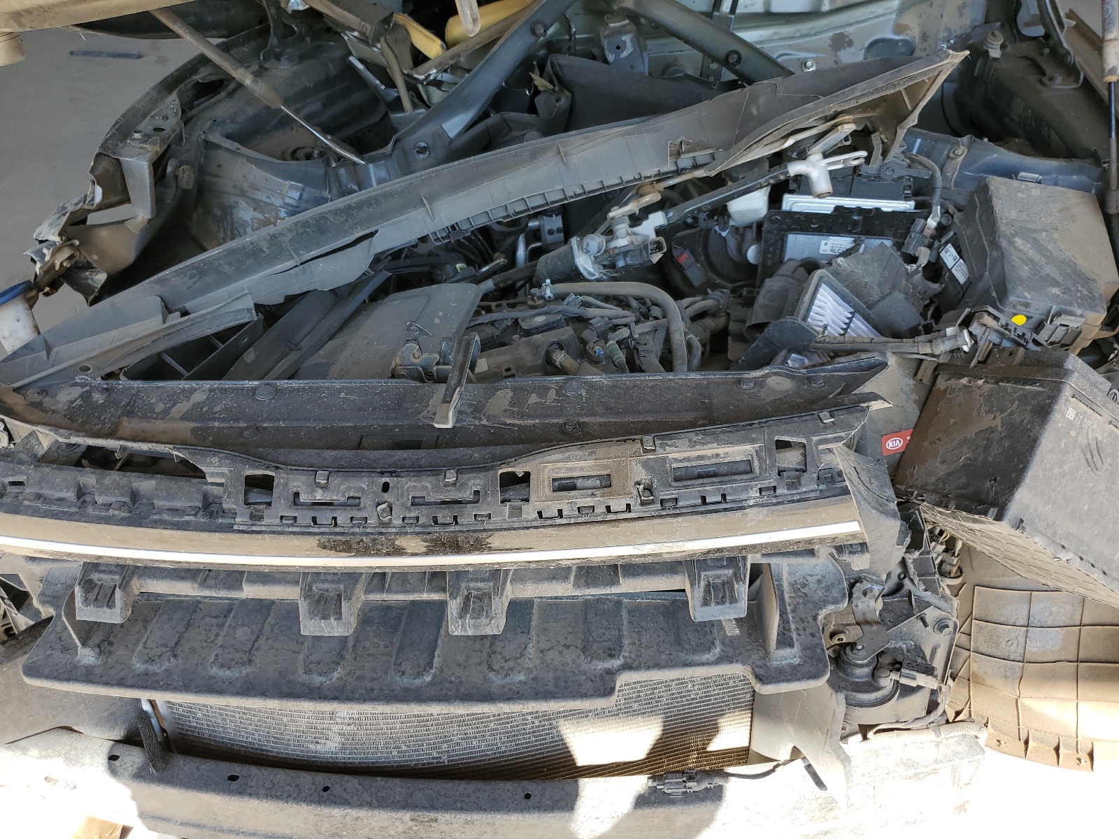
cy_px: 420
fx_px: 840
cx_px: 560
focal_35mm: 26
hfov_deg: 67.3
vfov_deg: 53.1
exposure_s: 1/333
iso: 50
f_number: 1.5
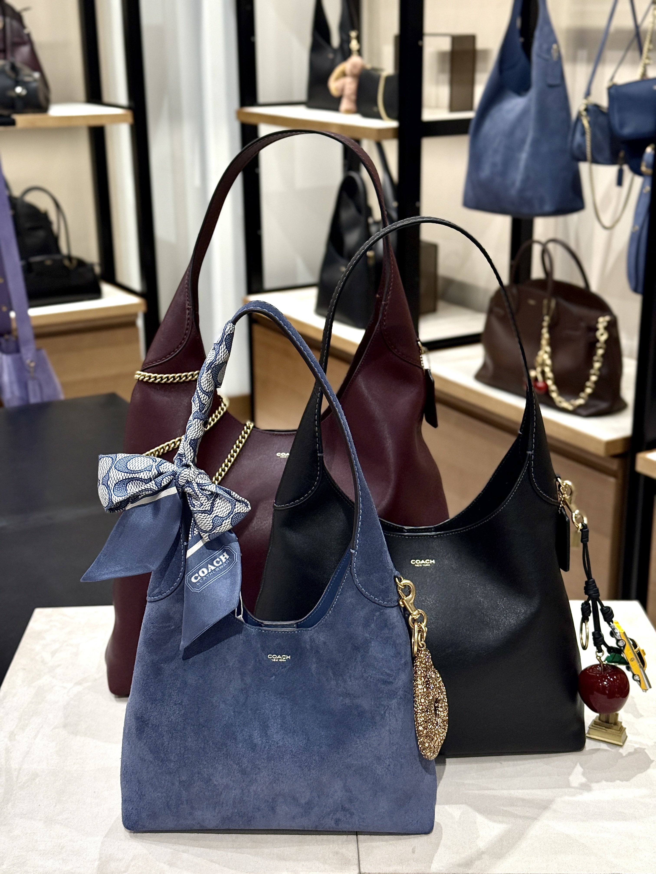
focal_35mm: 48
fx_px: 1213
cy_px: 437
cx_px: 328
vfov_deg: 39.7
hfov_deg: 30.3
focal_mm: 6.76
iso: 200
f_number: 1.78
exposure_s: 1/120
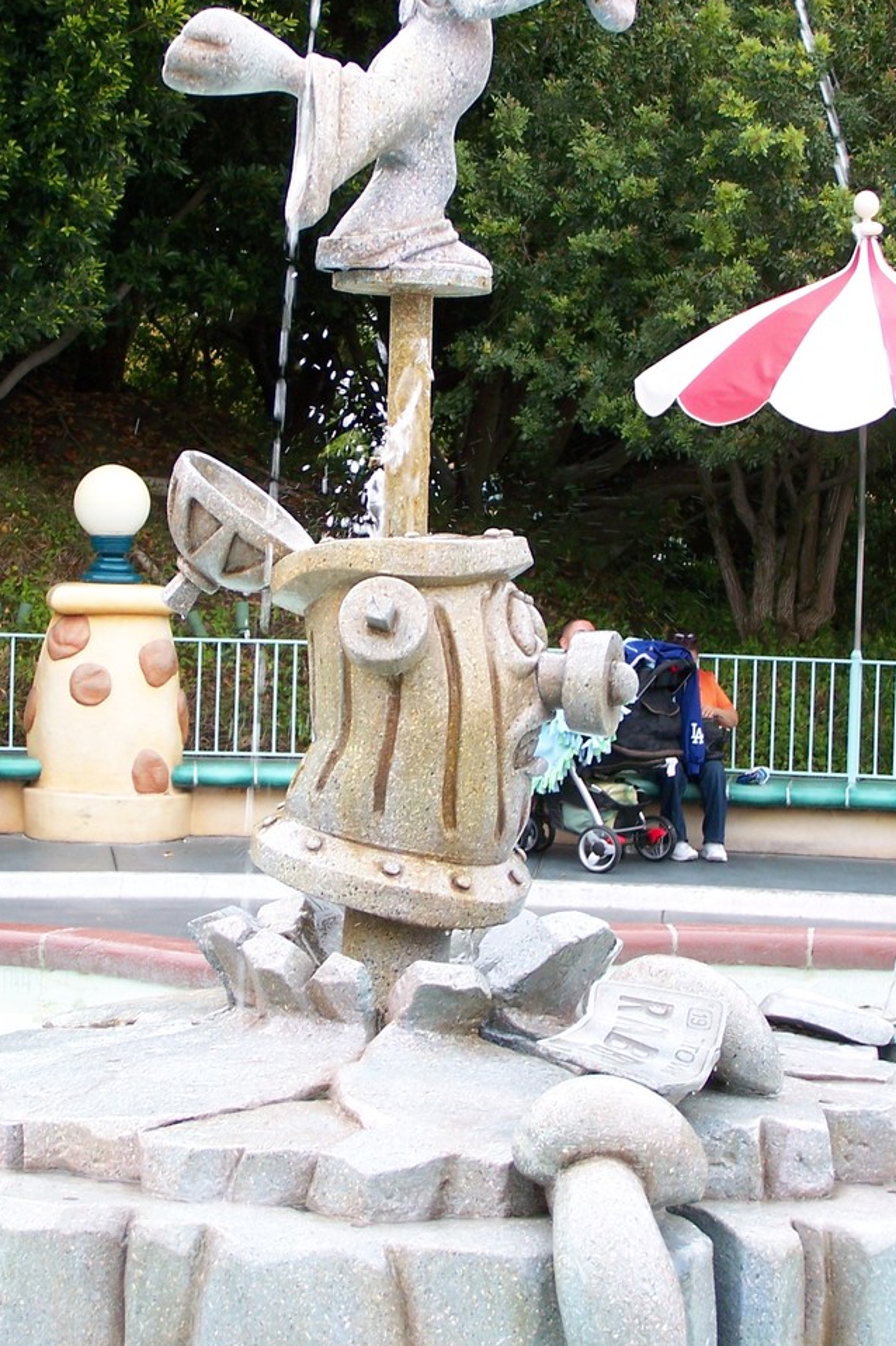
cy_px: 462
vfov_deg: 22.8
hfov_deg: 15.3
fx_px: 3325
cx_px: 444
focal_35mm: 89
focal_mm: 10.7
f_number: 3.2
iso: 80
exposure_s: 1/100
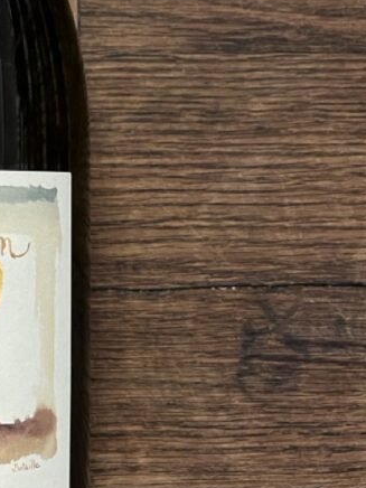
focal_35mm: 61
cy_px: 118
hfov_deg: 22.6
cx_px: -44
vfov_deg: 31.1
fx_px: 860
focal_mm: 5.1
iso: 400
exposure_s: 1/50
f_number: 1.6
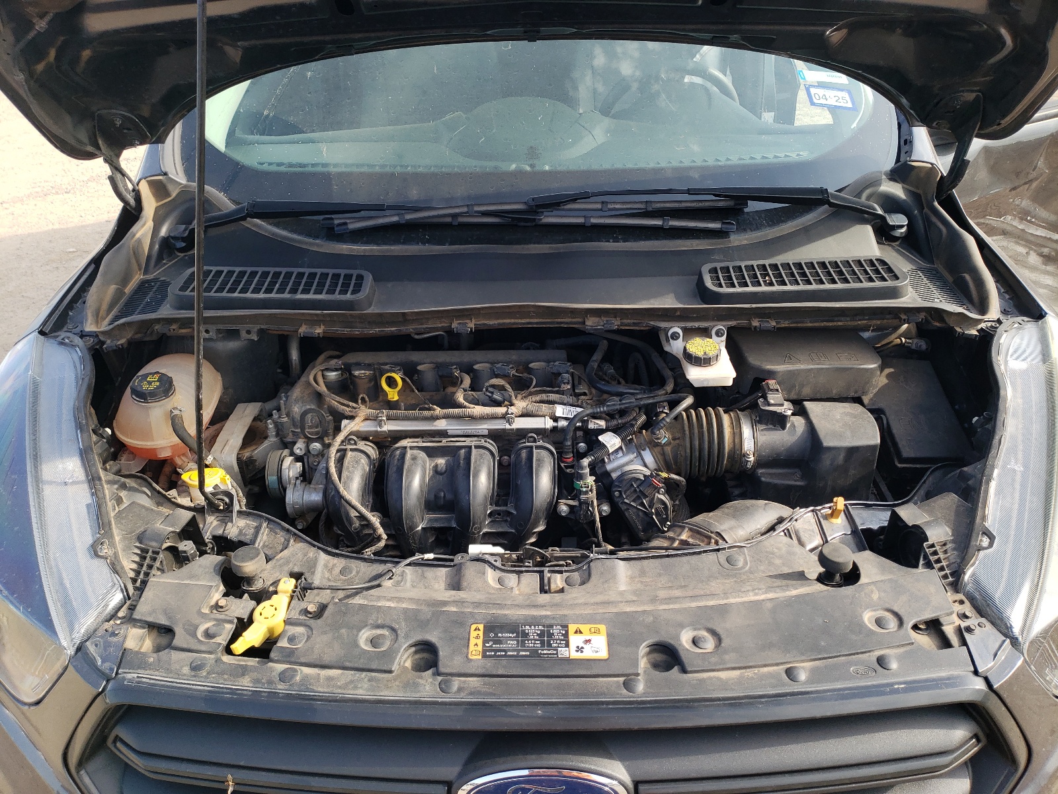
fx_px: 795
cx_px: 529
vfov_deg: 53.1
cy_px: 397
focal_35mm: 26
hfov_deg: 67.3
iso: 50
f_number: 1.5
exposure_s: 1/667
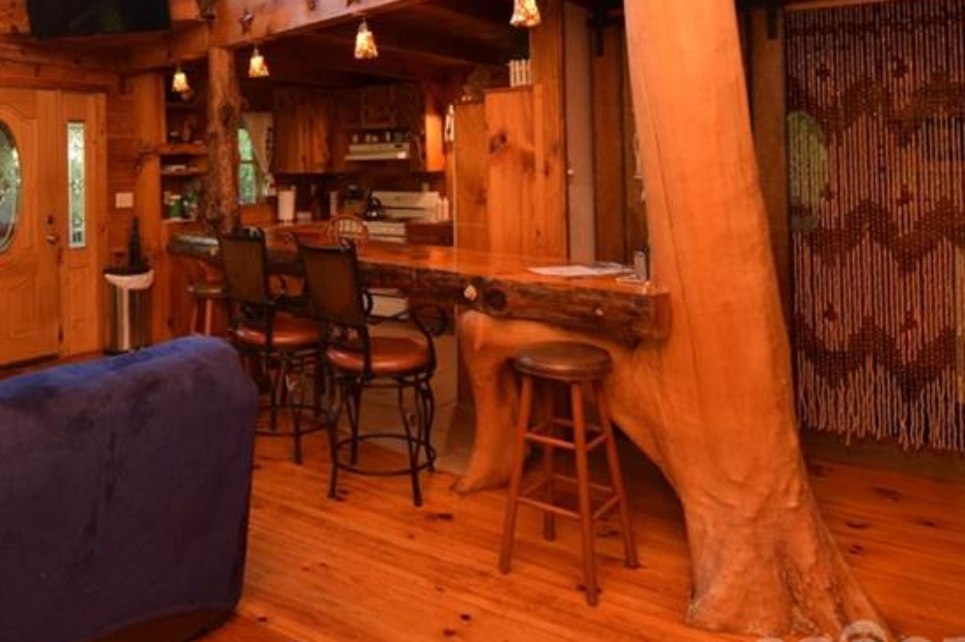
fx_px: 750
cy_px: 142
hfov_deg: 64.2
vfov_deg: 44.4
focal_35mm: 28
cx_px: 339
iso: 800
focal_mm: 10
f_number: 4.5
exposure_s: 1/80
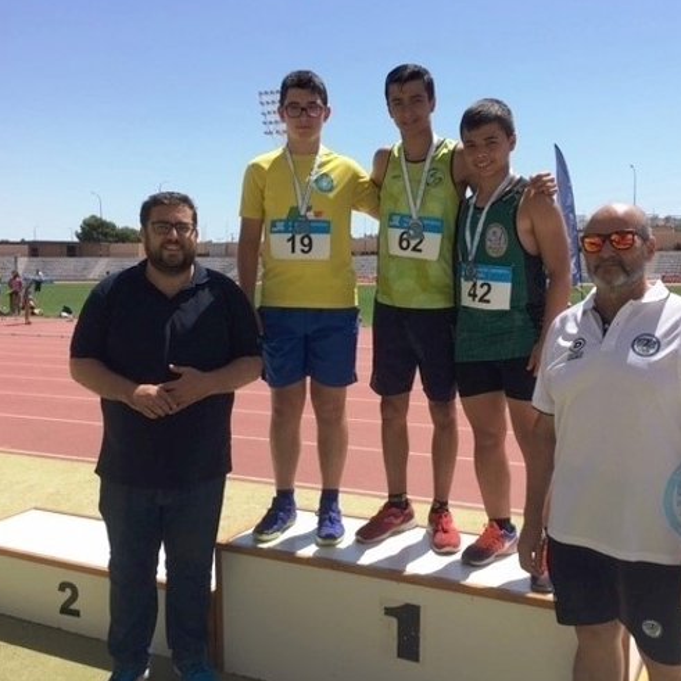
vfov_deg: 46.0
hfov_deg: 46.0
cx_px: 368
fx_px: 801
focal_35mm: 36
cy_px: 343
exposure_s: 1/1451
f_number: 2.2
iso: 25
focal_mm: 4.15
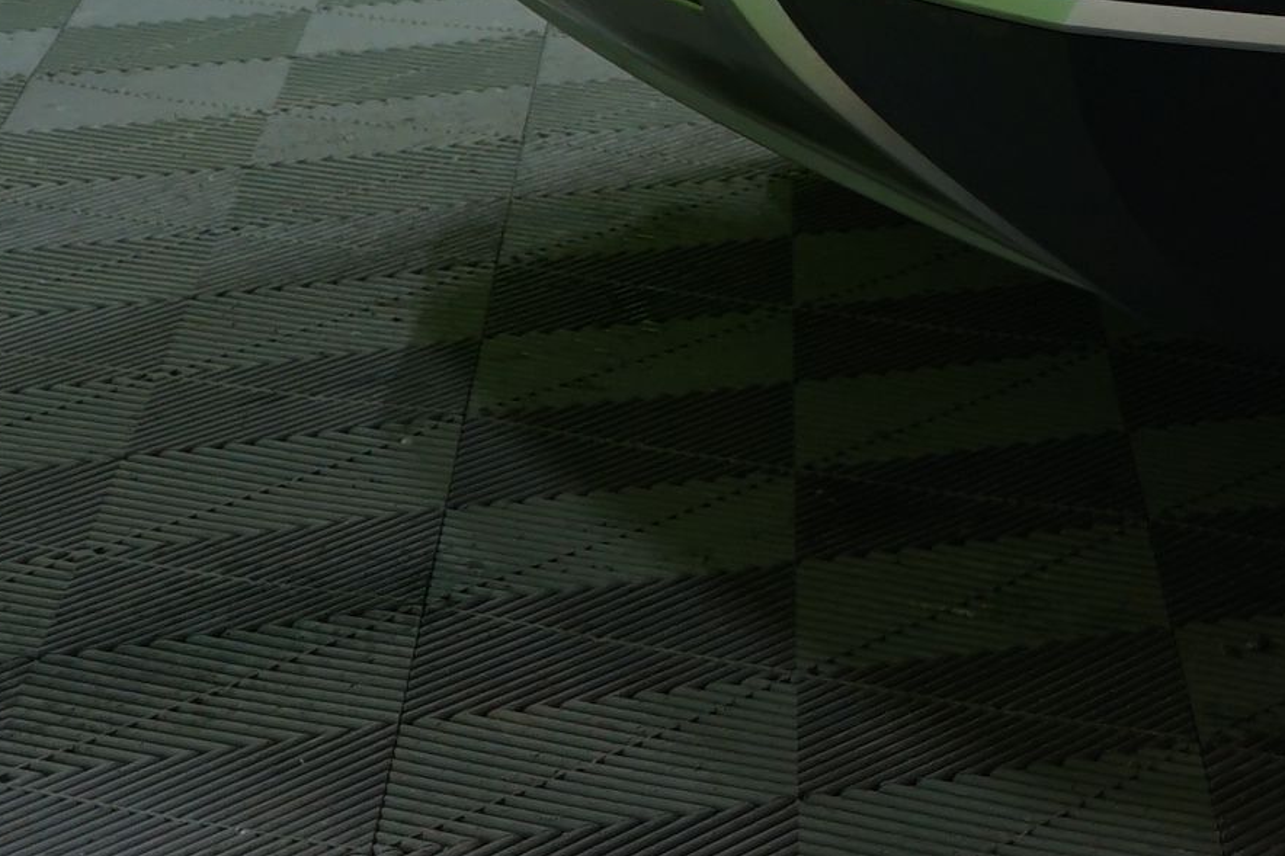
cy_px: -901
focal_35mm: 138
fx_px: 4925
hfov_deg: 12.5
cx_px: 2792
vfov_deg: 9.3
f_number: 5
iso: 500
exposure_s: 1/20
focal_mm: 31
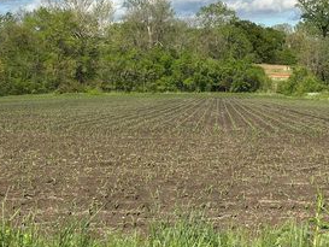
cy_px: 74
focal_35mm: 88
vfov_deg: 16.7
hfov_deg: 22.0
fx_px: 837
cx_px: 264
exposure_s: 1/7634
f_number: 1.78
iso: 100
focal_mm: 6.86
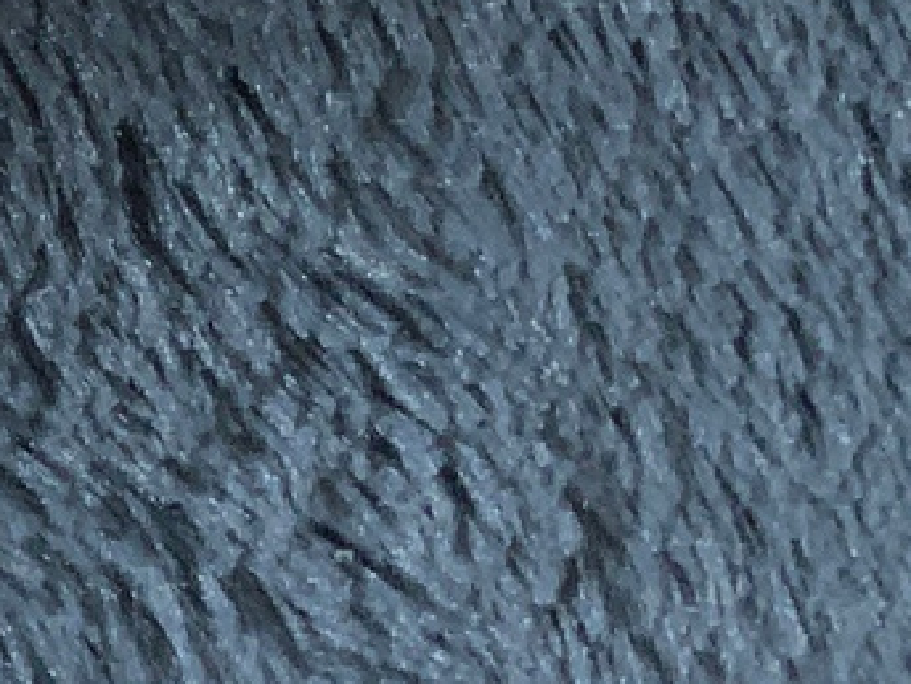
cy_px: 260
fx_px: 5685
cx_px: -1642
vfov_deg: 6.9
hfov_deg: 8.1
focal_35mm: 216
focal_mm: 3
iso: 20
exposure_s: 1/156
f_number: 1.8
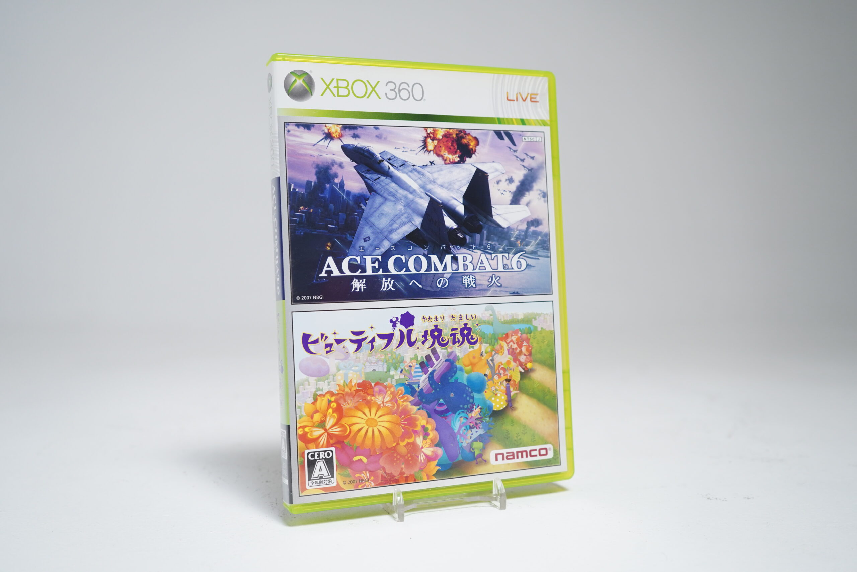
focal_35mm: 37
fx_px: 881
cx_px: 428
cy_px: 286
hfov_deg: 51.9
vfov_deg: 35.9
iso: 1000
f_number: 5.6
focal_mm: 37
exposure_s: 1/50
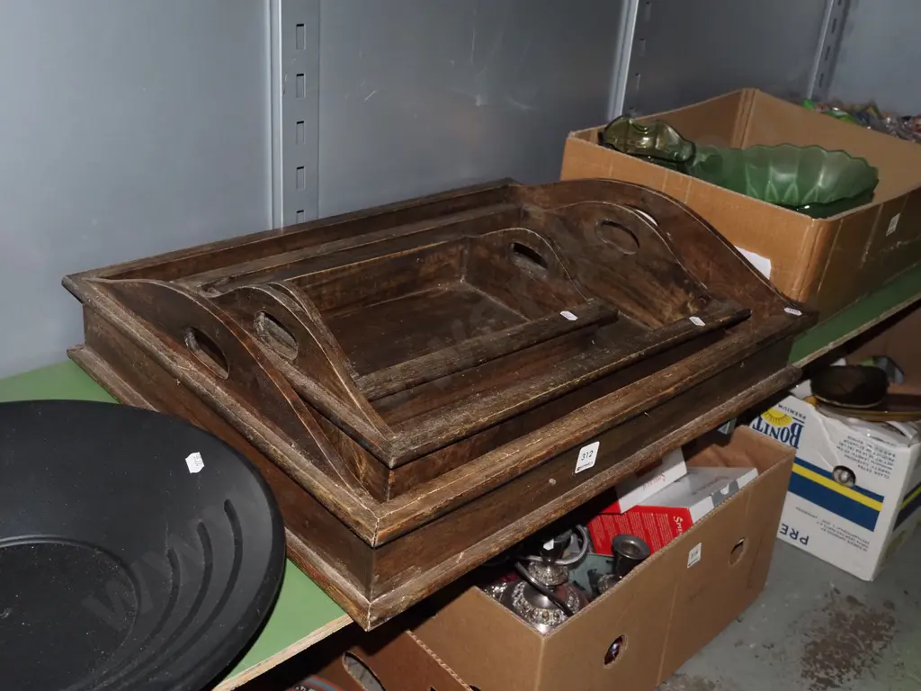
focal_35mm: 36
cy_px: 346
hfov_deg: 51.4
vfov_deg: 39.7
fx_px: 958
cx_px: 460
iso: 2500
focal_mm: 18
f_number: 5.6
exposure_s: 1/160
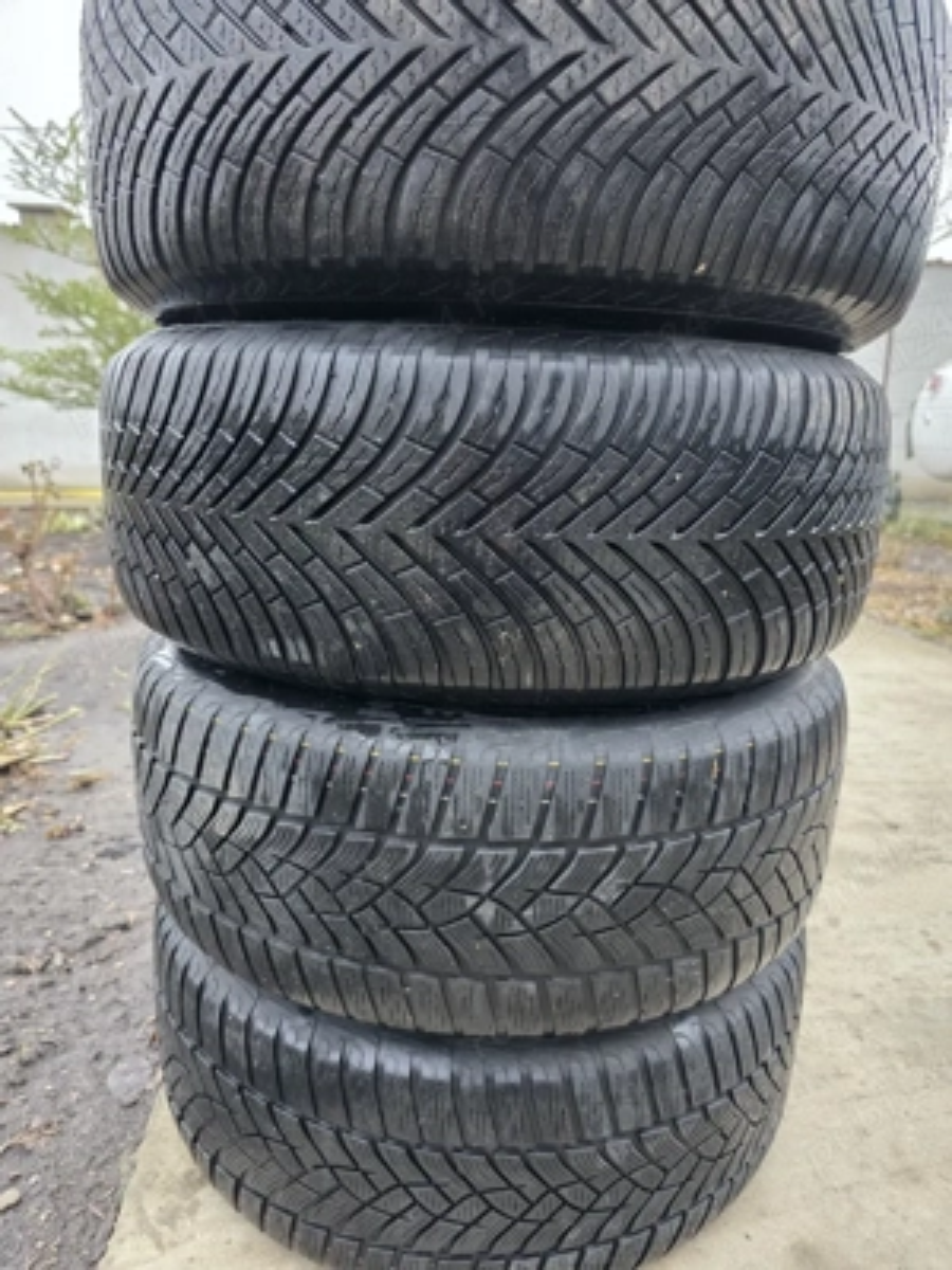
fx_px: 843
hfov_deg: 58.9
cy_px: 635
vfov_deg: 73.9
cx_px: 476
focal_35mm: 23
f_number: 1.7
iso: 160
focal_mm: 6.3
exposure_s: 1/101
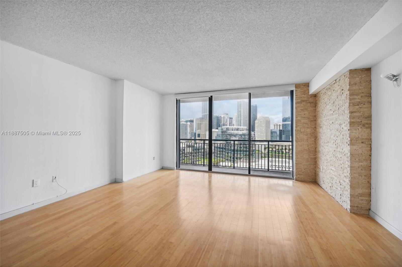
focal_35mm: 14
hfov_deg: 104.3
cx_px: 201
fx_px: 156
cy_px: 134
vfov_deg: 81.1
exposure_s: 1/100
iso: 100
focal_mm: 14
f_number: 5.6
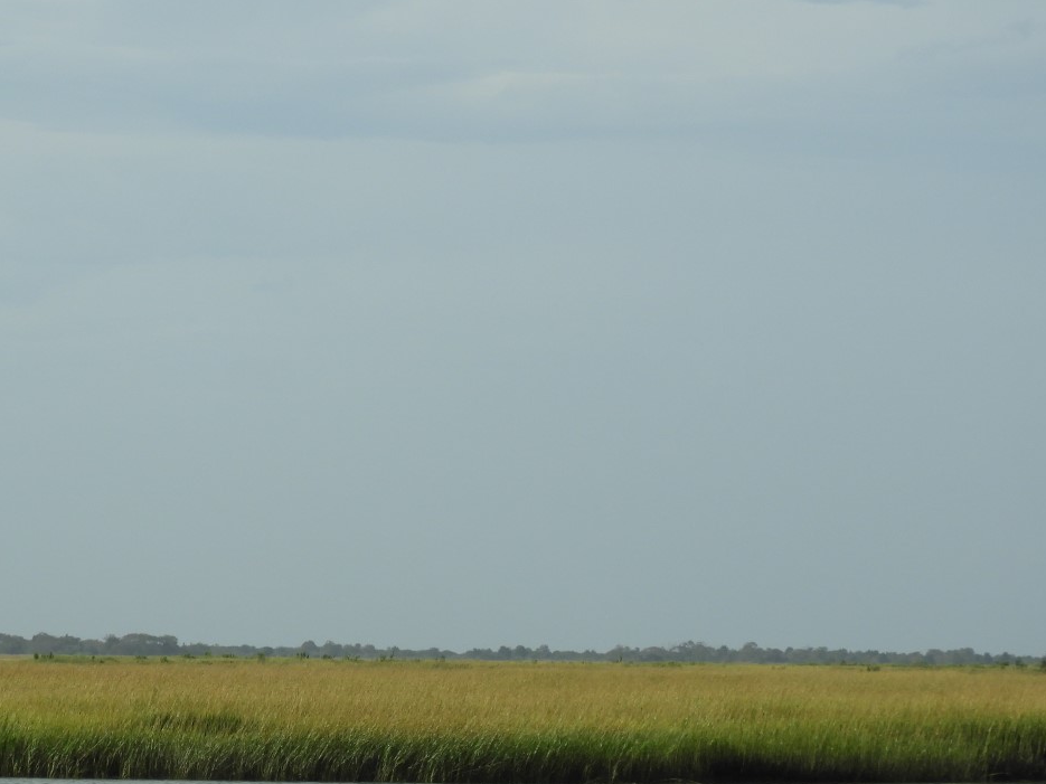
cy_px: 400
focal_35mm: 308
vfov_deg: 4.8
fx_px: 9306
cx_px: 265
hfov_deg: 6.4
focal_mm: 35.8
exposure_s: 1/800
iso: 100
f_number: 5.3
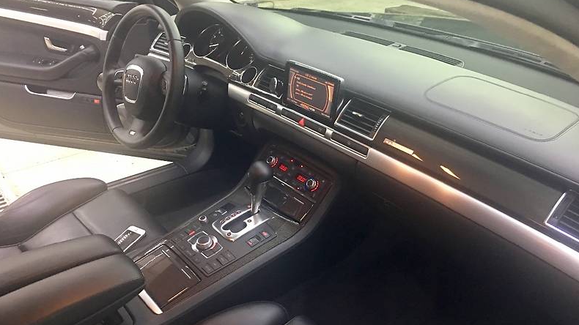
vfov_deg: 36.7
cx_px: 290
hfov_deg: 61.0
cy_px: 165
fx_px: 491
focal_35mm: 32
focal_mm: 4.2
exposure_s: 1/10
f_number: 2.2
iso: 100
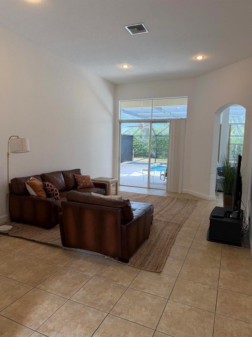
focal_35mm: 24
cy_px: 168
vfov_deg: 71.6
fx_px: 233
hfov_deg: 56.8
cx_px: 126
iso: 160
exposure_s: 1/222
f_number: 1.78
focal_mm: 6.76
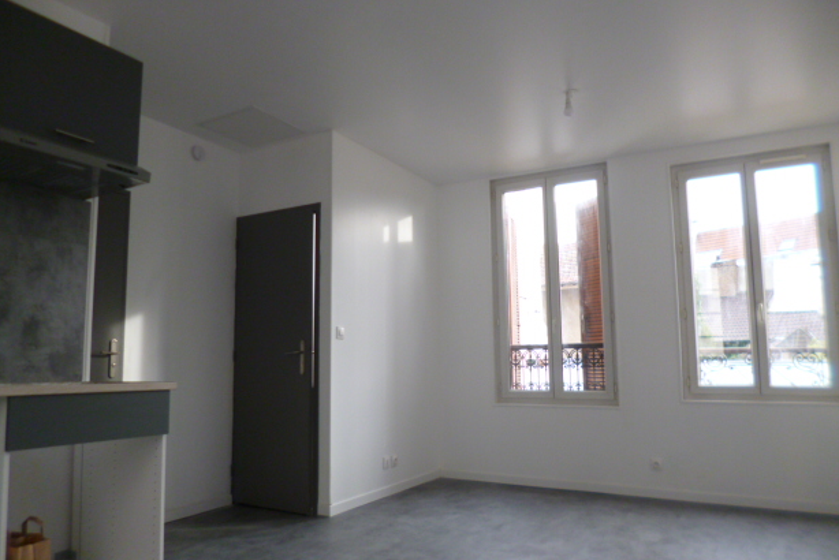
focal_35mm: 26
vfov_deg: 49.6
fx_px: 606
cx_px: 414
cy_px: 300
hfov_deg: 69.4
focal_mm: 4.3
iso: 200
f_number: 2.5
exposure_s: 1/60
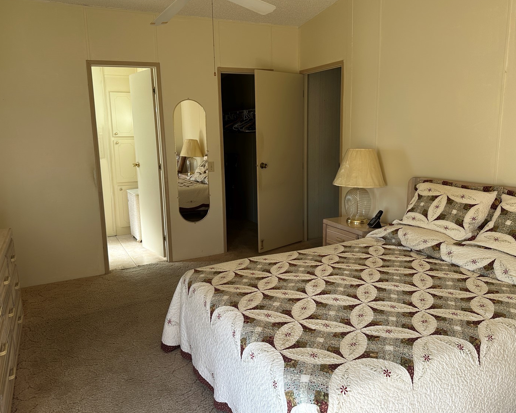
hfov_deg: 64.1
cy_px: 200
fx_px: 412
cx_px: 260
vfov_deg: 53.2
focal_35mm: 27
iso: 80
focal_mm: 6.86
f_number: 1.78
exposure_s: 1/121
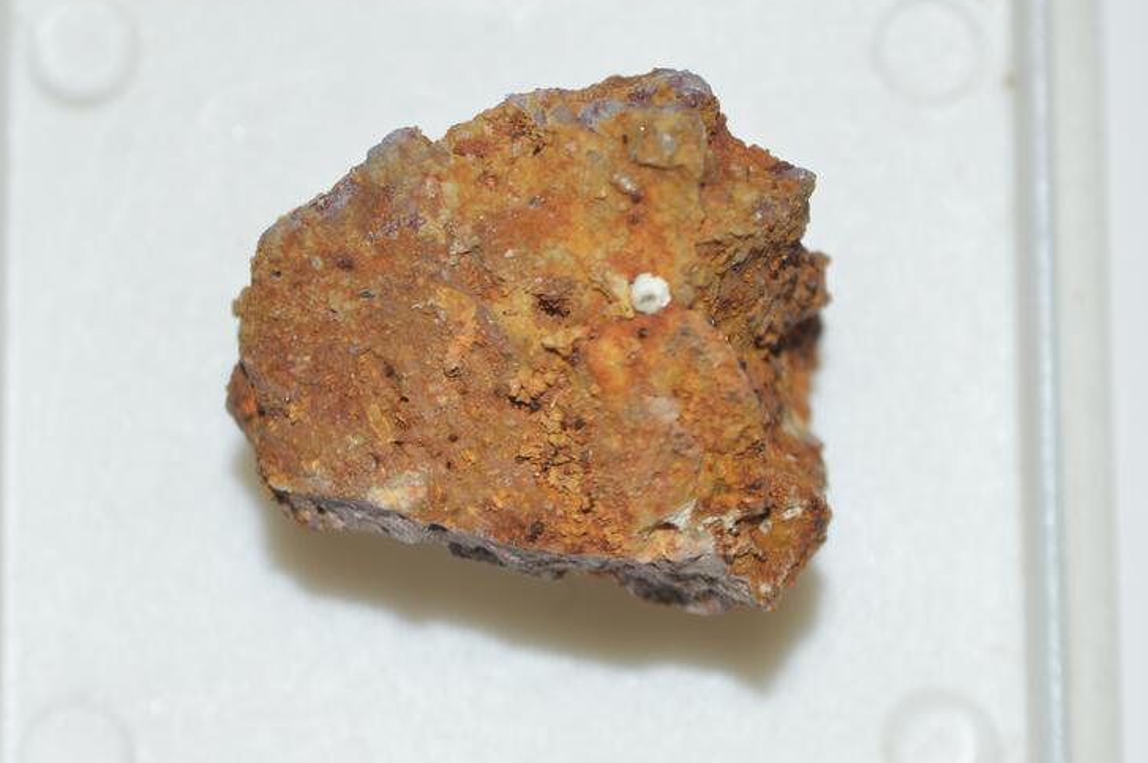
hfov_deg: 14.5
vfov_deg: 9.6
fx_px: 4519
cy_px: 334
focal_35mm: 142
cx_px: 625
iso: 100
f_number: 8
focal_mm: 55
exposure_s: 1/60
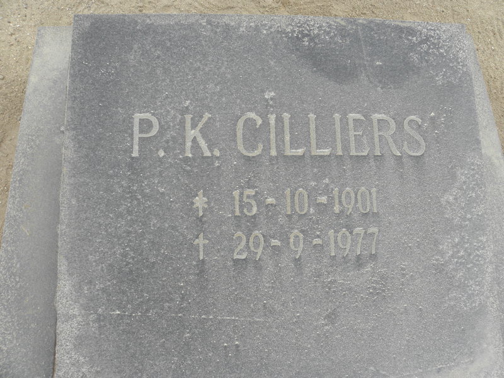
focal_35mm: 26
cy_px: 189
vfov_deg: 53.1
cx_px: 252
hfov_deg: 67.3
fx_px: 379
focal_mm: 4.6
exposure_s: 1/60
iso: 64
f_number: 5.6
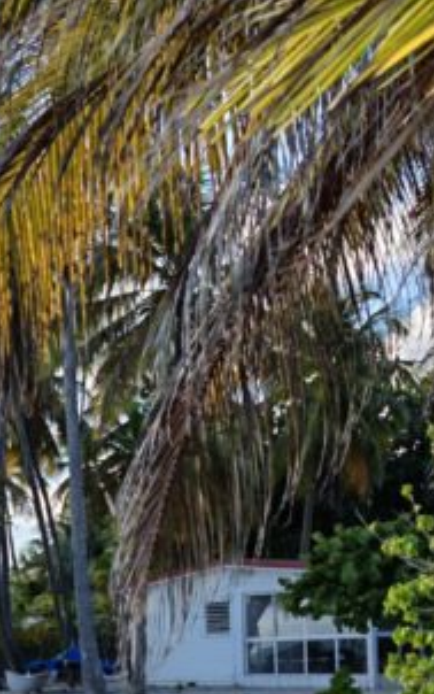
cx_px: -28
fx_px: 1513
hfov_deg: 15.9
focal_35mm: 80
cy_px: 668
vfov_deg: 24.8
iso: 50
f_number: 1.6
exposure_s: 1/570
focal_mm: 6.55
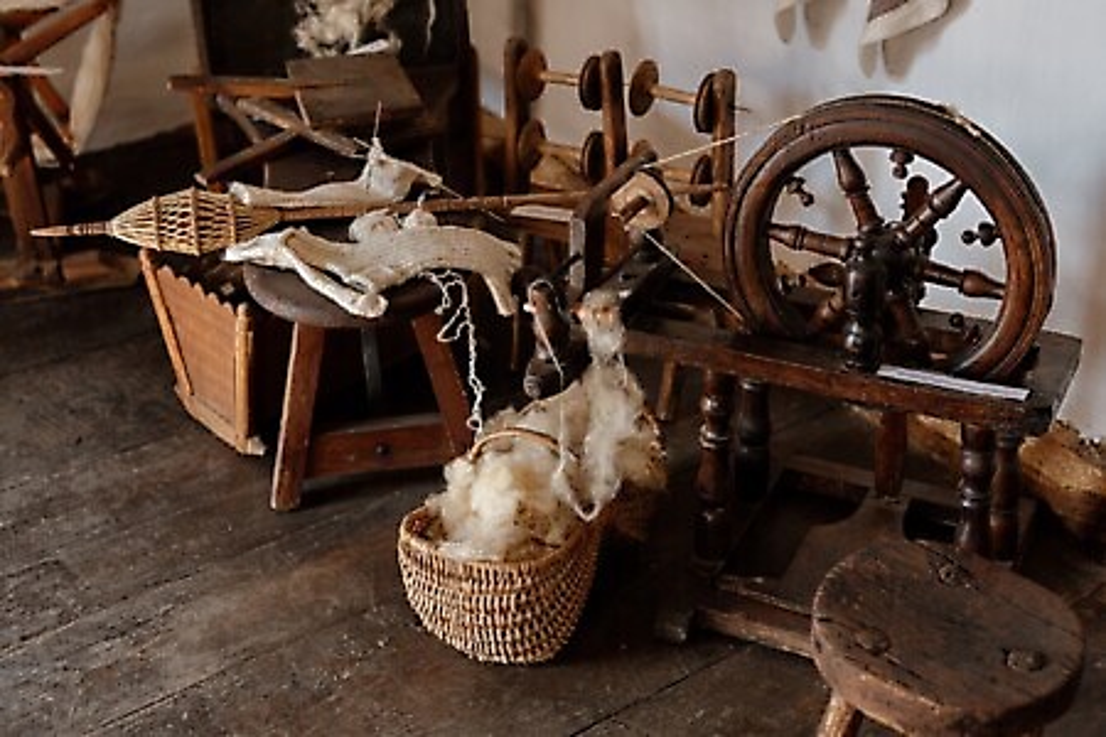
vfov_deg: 27.0
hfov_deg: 39.6
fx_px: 1536
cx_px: 553
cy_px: 368
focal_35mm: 50
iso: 200
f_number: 2.8
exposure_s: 1/200
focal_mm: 50
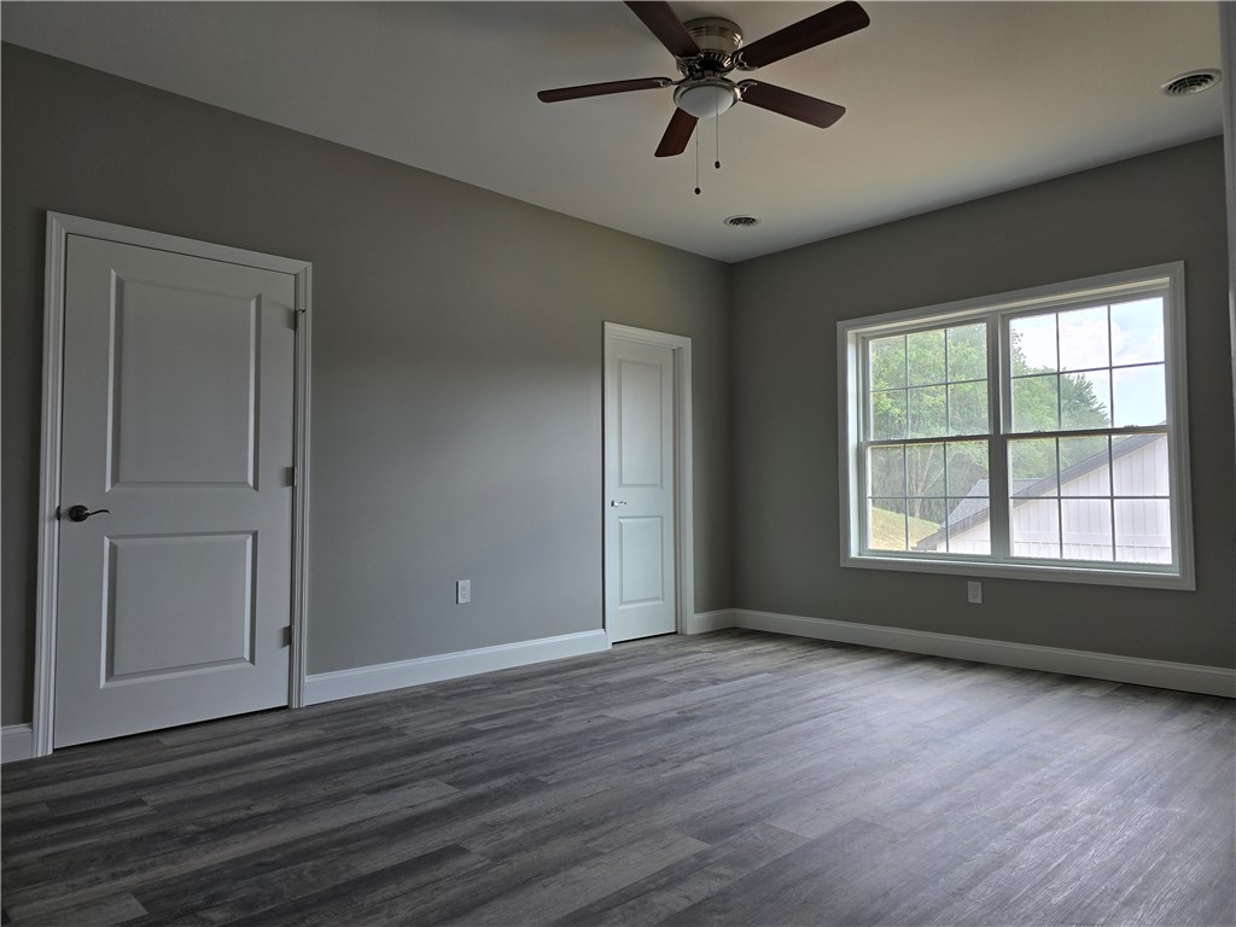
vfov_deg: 58.9
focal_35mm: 23
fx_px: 821
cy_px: 464
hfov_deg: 73.9
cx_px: 618
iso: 50
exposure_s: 1/180
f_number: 1.7
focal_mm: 6.3
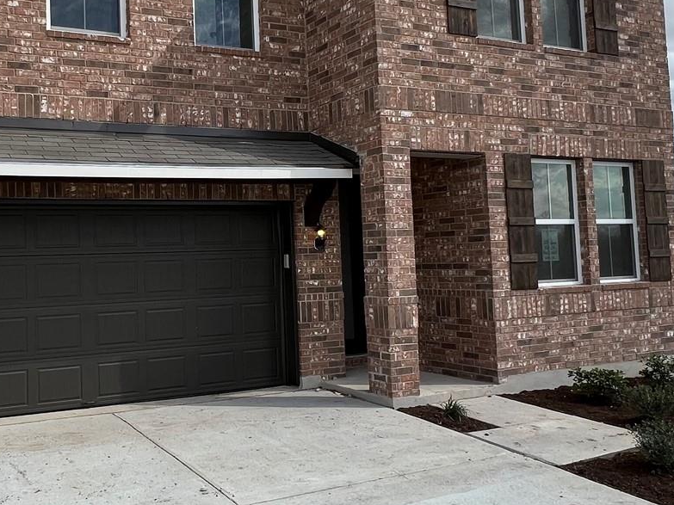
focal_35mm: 34
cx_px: 167
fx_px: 662
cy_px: 224
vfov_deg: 41.7
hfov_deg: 51.6
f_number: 1.8
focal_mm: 1.57
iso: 32
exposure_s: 1/919
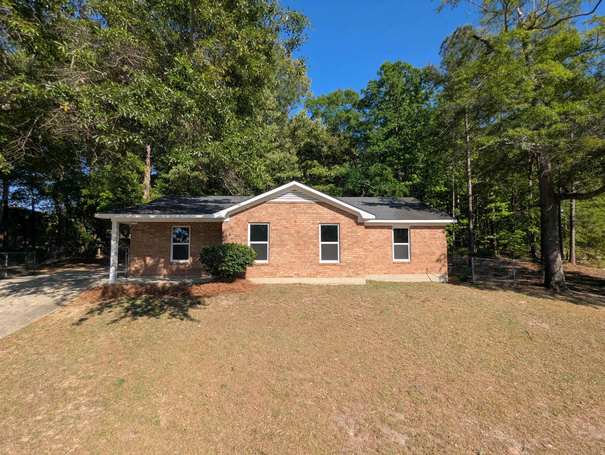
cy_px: 228
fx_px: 280
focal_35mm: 16
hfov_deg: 94.4
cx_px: 302
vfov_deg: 78.2
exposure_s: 1/1453
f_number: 2.2
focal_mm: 2.35
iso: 44
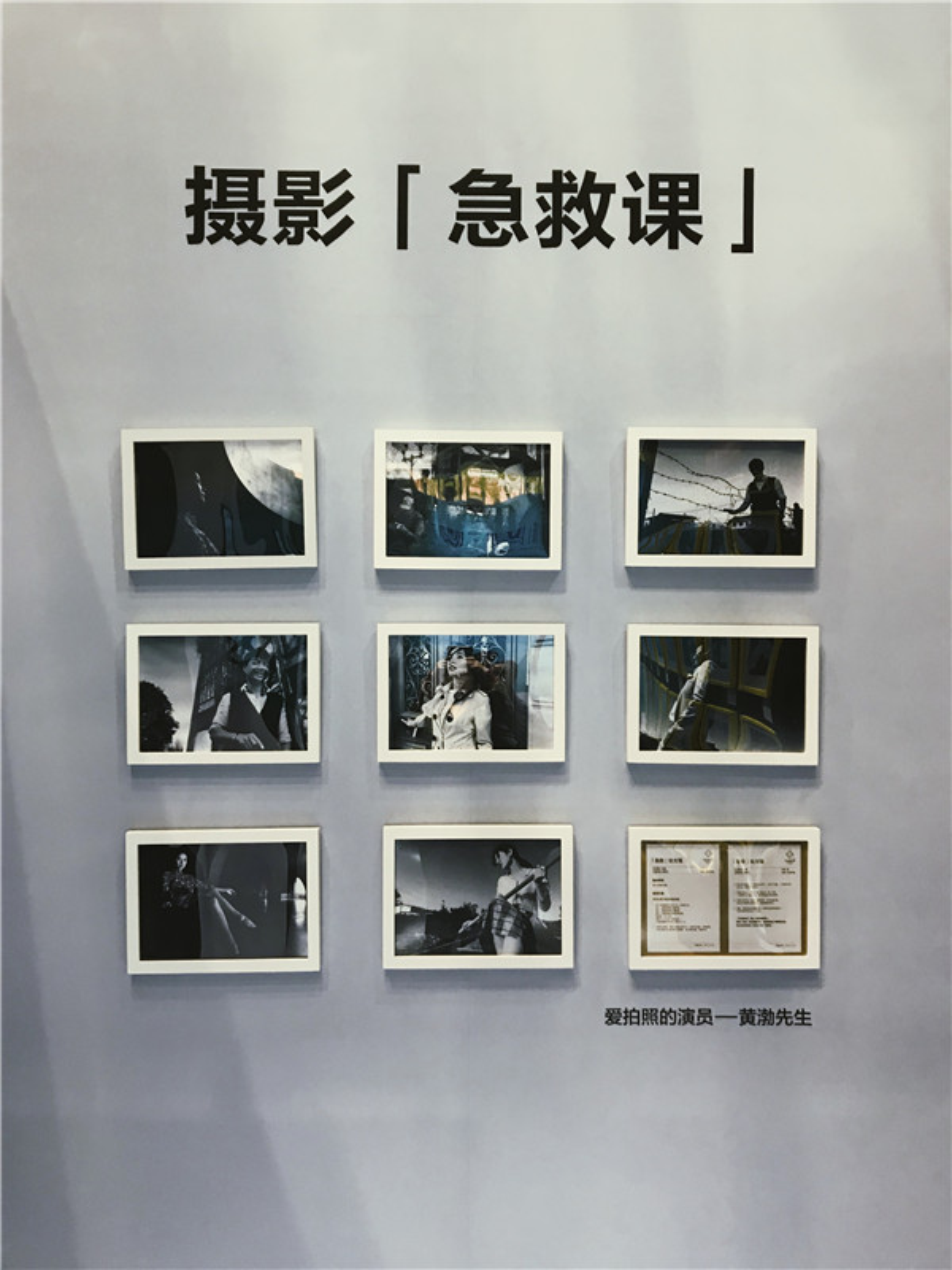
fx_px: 1027
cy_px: 635
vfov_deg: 63.4
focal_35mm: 28
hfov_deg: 49.7
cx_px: 476
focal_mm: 3.99
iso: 50
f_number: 1.8
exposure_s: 1/17
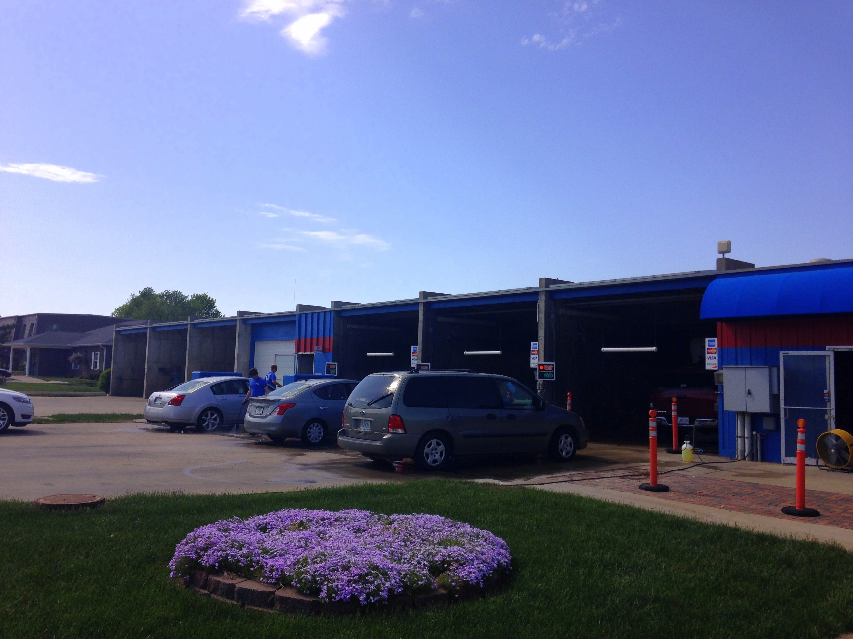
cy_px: 320
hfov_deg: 55.4
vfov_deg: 42.9
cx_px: 426
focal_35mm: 33
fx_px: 813
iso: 50
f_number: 2.4
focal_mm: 4.12
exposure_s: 1/1808
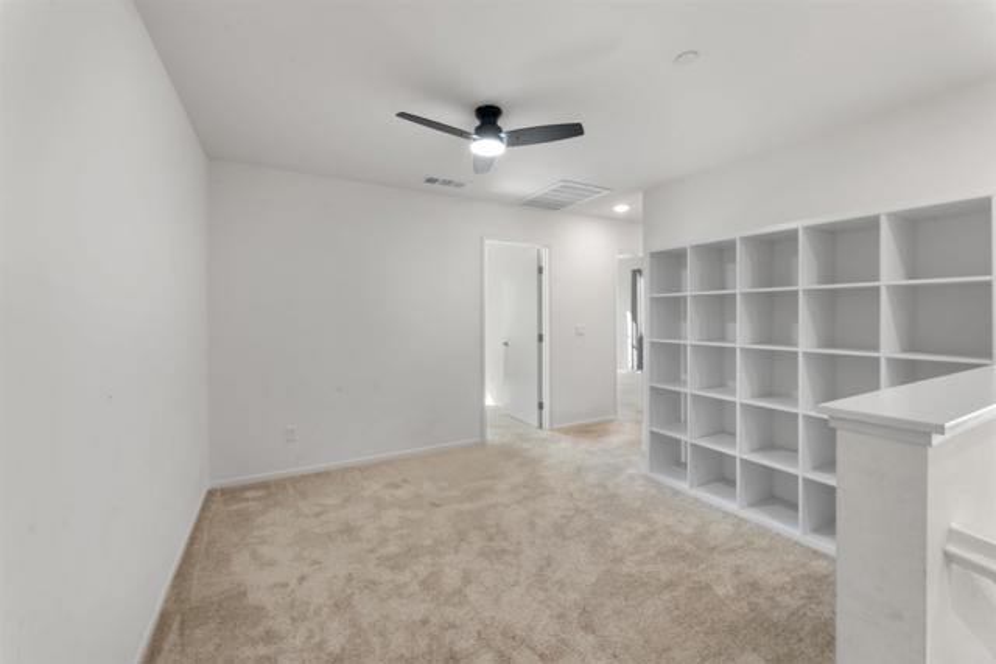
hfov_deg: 104.2
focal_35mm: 14
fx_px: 387
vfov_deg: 81.2
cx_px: 498
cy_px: 332
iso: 640
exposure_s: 1/3
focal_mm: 14
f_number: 11
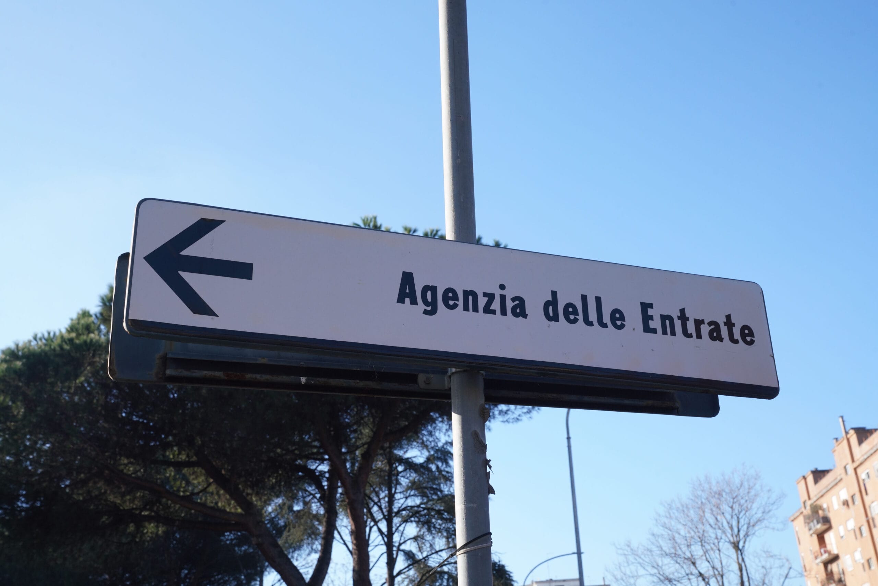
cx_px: 439
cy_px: 293
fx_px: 1122
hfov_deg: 42.7
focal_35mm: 46
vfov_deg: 29.3
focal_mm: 46
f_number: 11
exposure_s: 1/250
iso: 500
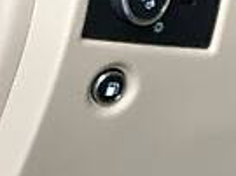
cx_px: 516
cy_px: 486
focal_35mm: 309
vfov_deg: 4.6
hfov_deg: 6.2
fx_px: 2105
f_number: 2.4
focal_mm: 6
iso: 125
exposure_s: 1/122
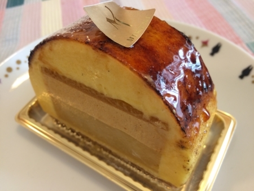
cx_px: 127
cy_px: 96
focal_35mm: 29
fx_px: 213
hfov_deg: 61.6
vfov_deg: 48.3
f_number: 2.2
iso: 100
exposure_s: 1/33
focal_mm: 4.15
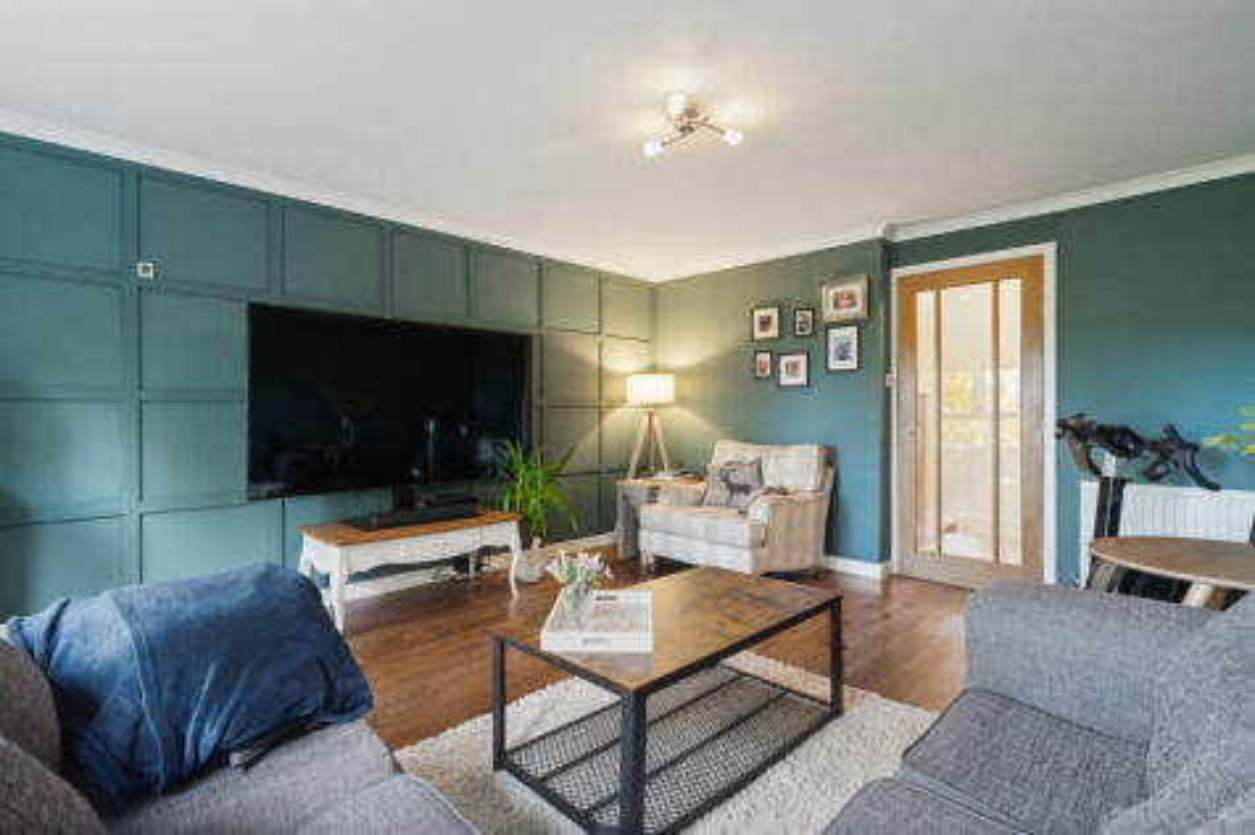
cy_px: 418
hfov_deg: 95.0
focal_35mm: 16
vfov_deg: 72.0
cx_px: 628
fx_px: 575
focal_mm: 11
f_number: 5.6
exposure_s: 1/15
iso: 800
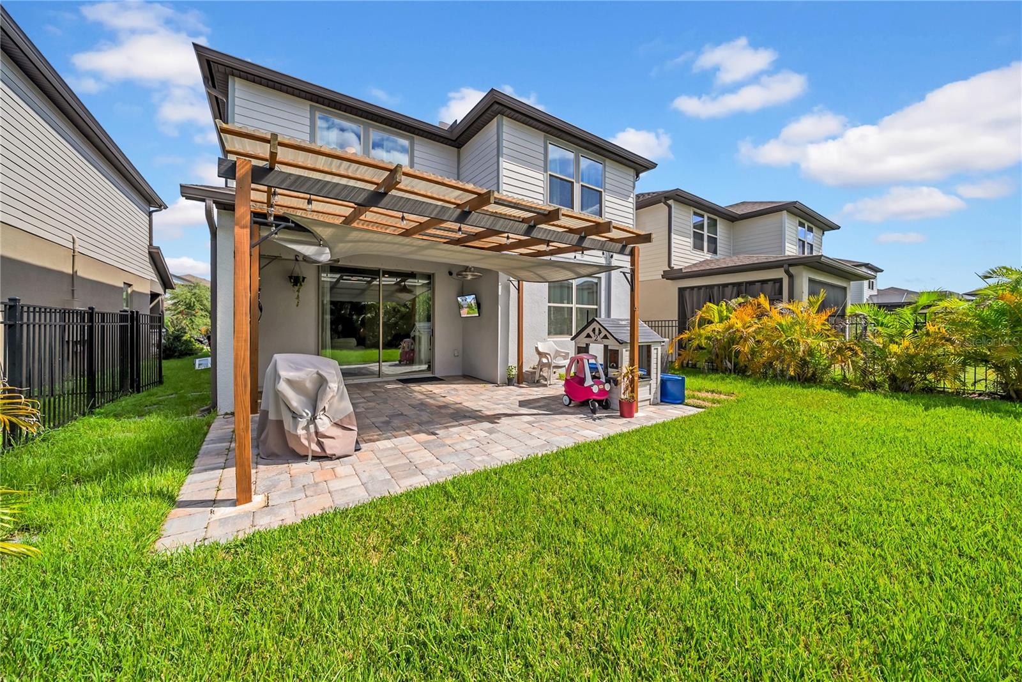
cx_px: 511
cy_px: 341
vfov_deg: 90.1
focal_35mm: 12
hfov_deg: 112.6
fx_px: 341
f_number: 6.3
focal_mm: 12
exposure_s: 1/1000
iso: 800
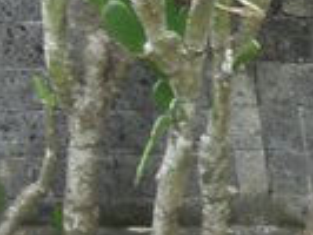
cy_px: -287
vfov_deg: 6.3
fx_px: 2063
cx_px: 626
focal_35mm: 228
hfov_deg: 8.3
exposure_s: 1/100
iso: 100
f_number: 2.8
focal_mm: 6.2
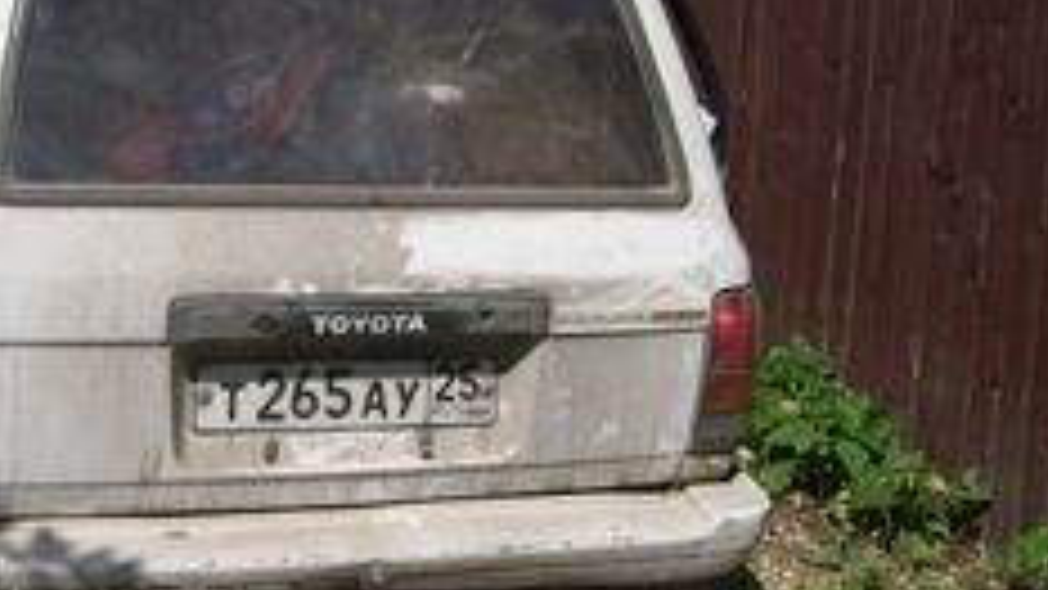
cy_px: 225
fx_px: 1973
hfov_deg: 28.9
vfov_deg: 17.0
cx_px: 175
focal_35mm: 71
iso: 100
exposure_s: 1/276
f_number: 7.6
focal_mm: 8
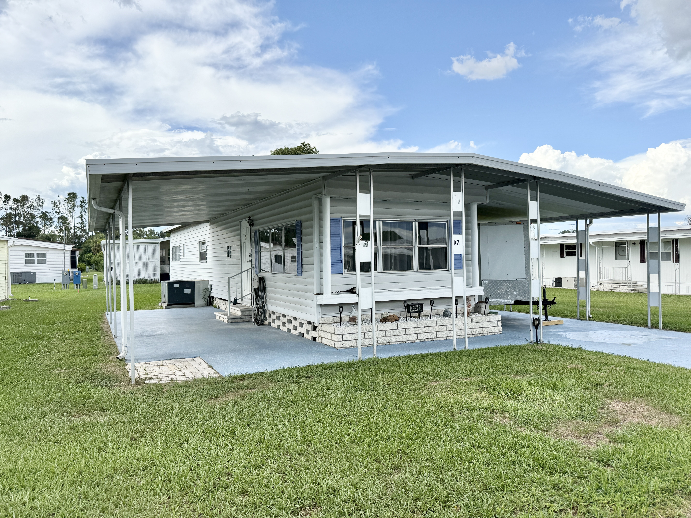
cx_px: 346
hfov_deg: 71.6
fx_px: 479
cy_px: 259
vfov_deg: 56.8
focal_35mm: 24
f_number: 1.78
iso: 100
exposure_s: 1/4405
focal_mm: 6.76
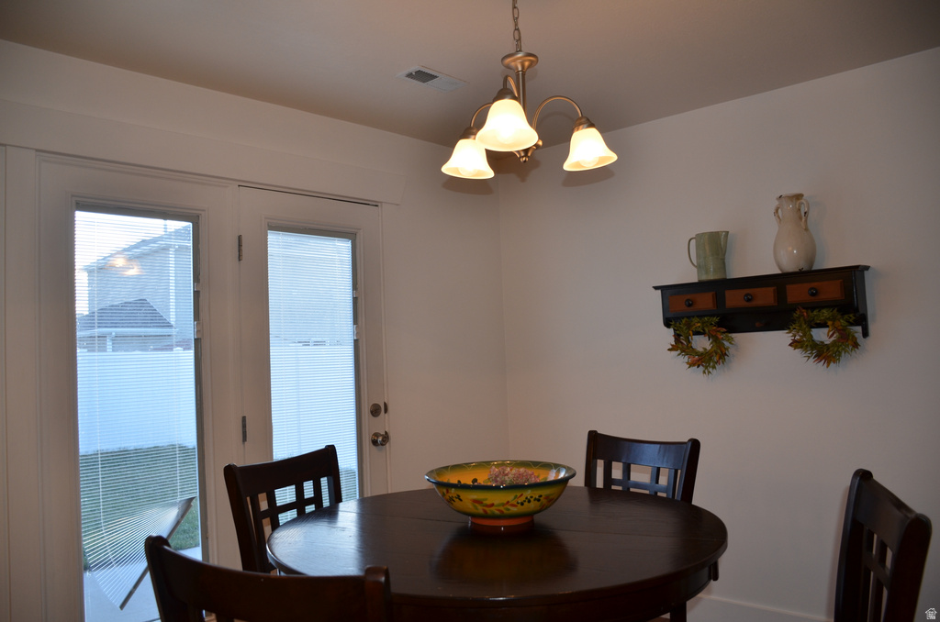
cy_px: 311
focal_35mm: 27
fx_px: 703
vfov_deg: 47.7
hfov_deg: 67.5
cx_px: 470
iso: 250
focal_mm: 18
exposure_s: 1/125
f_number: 3.5
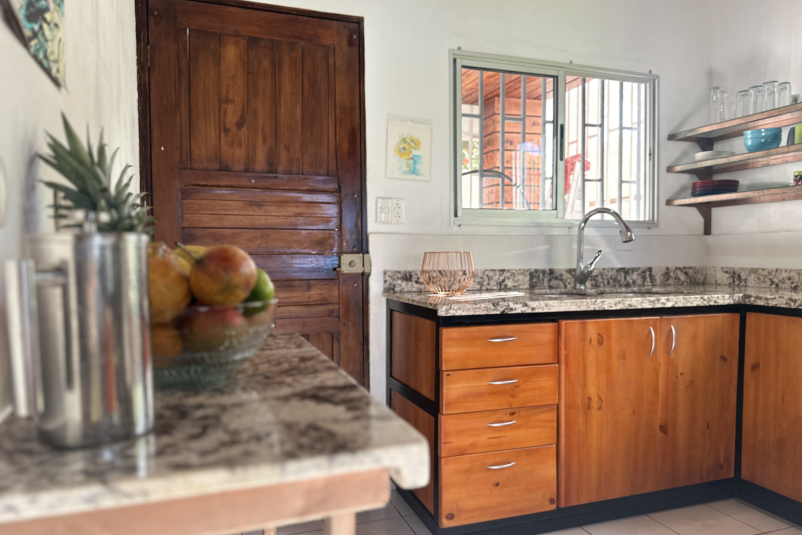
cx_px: 414
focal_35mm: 26
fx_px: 579
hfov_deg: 69.4
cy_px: 282
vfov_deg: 49.5
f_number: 1.78
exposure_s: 1/121
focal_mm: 6.86
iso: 160
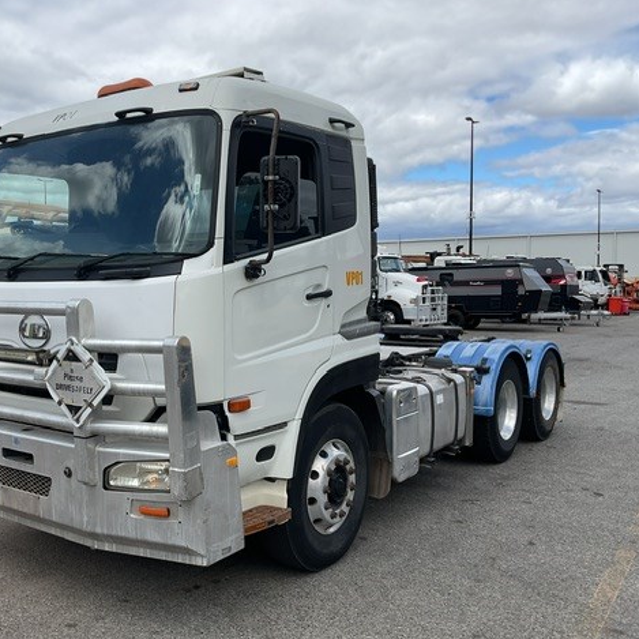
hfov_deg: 46.7
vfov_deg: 47.2
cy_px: 317
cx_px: 234
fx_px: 731
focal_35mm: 35
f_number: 1.8
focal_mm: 3
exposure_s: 1/2141
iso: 16
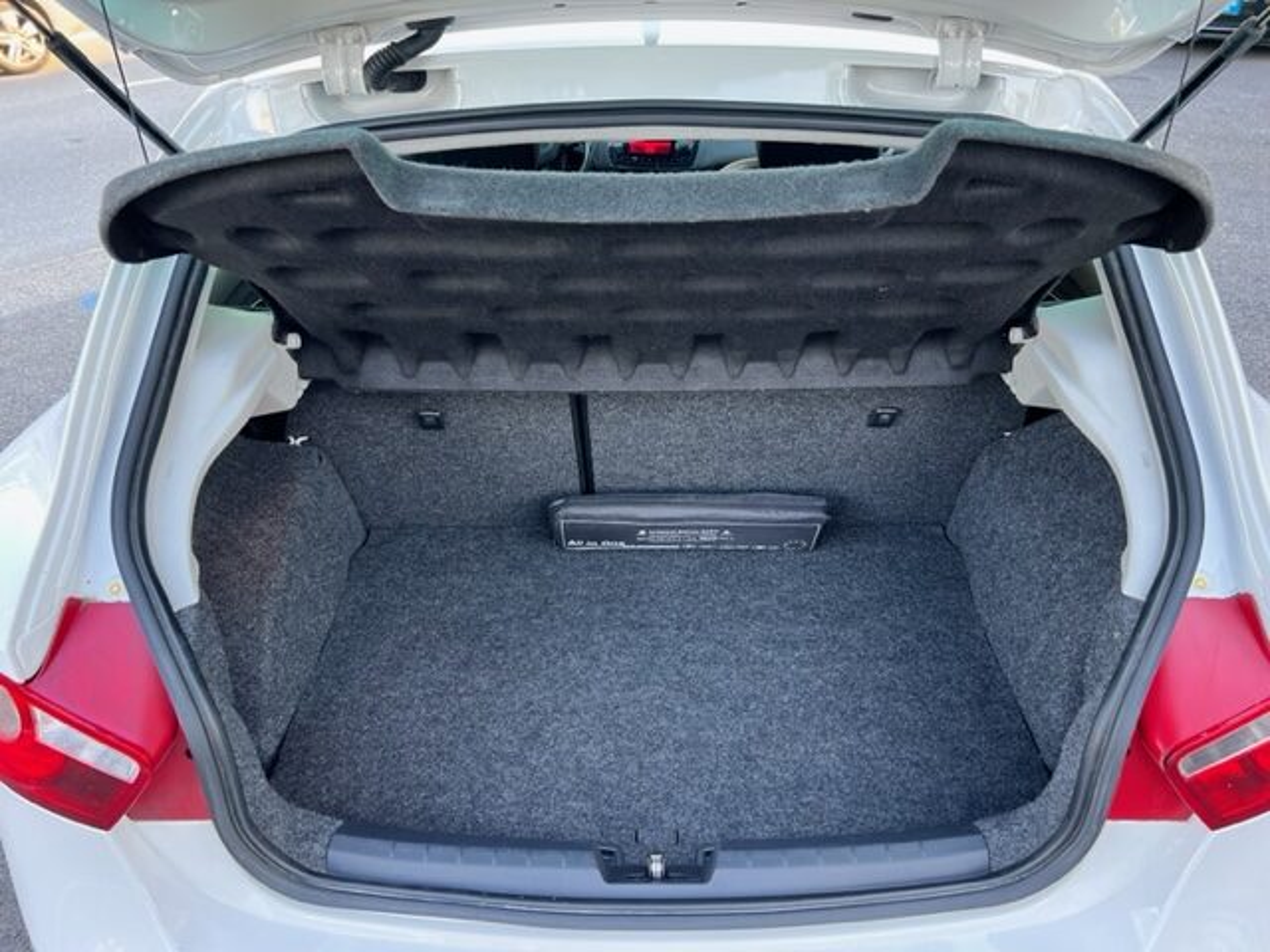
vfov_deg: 53.1
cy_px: 476
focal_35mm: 26
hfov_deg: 67.3
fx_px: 954
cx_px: 635
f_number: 1.5
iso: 125
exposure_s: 1/120
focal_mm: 5.7
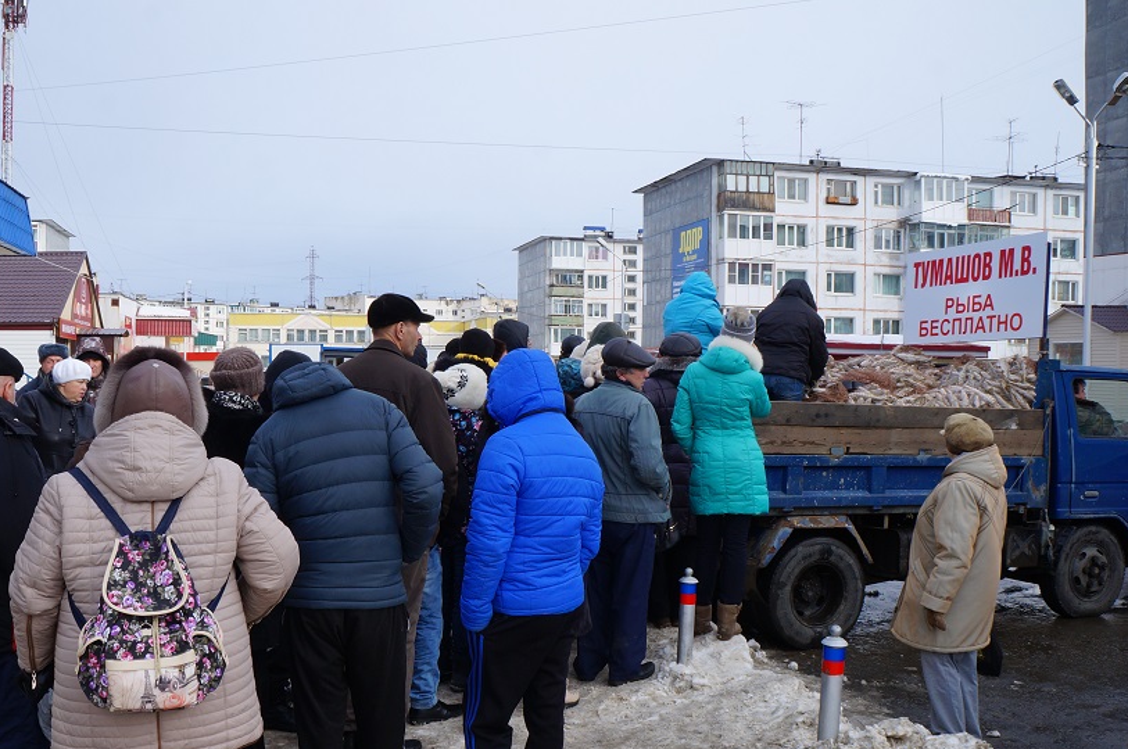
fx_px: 1064
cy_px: 416
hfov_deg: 55.6
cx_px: 475
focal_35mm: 34
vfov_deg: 38.7
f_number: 13
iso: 200
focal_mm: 18
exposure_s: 1/200
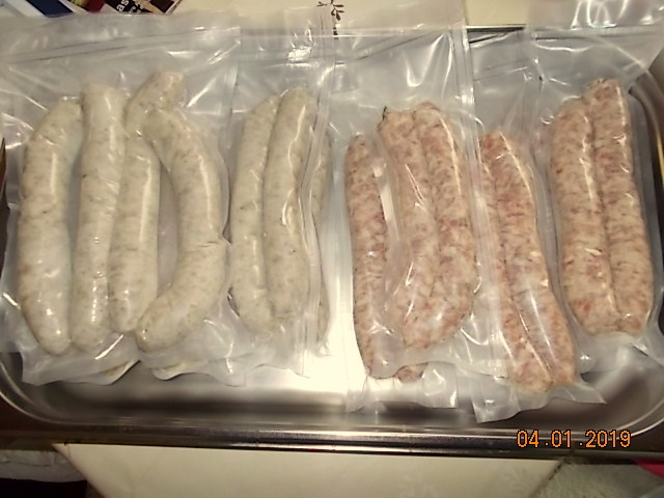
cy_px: 249
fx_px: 499
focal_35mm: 26
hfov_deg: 67.3
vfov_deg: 53.1
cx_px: 332
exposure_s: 1/25
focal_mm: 4.6
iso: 200
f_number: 3.2
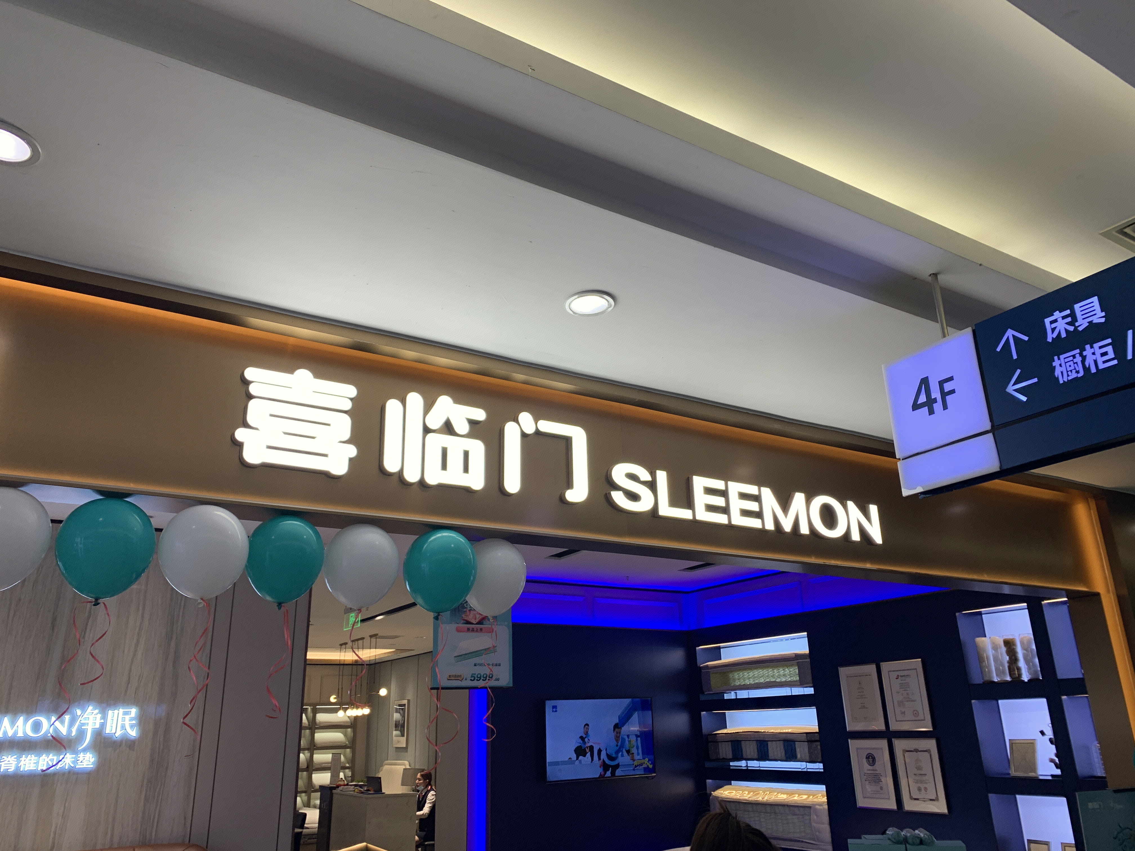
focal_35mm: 26
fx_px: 852
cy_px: 426
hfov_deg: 67.3
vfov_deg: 53.1
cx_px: 568
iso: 50
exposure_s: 1/121
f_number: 1.8
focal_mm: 4.25
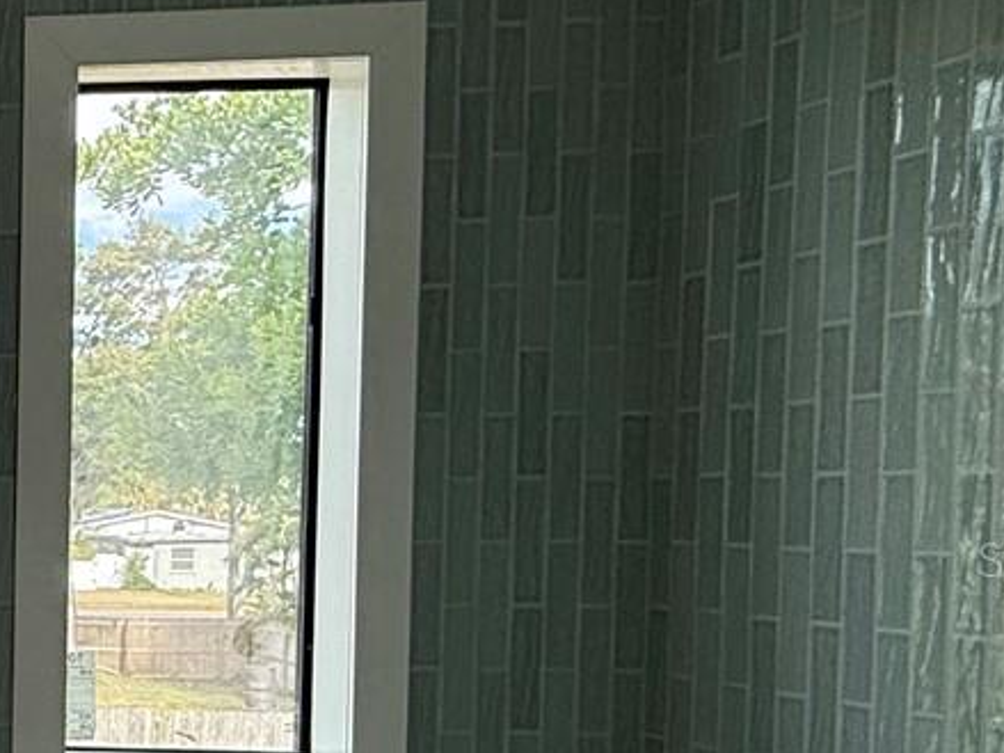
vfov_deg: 28.2
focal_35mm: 51
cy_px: 558
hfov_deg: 24.7
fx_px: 1479
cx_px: -636
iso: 64
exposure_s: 1/248
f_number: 2.2
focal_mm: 2.22
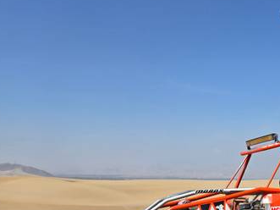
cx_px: 292
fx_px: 404
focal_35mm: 50
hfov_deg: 34.1
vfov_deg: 29.0
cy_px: 135
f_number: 1.8
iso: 25
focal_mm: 5.4
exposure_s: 1/2723
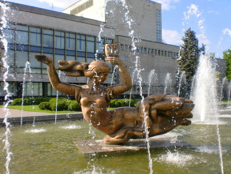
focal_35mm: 36
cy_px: 86
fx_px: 240
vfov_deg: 39.7
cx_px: 117
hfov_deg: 51.3
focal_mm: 6.3
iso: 64
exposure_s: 1/500
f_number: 3.1
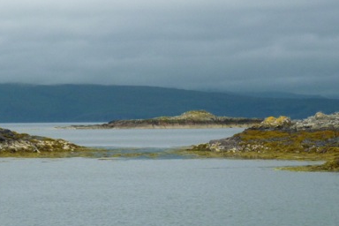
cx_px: 188
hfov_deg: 12.2
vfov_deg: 8.2
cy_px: 116
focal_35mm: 168
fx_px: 1582
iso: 250
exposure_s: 1/80
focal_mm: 16.4
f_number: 4.8
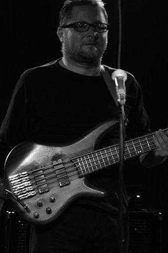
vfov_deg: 3.9
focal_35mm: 525
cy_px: 106
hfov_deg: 2.6
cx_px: 69
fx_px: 3681
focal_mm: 280
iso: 1600
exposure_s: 1/40
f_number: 5.6
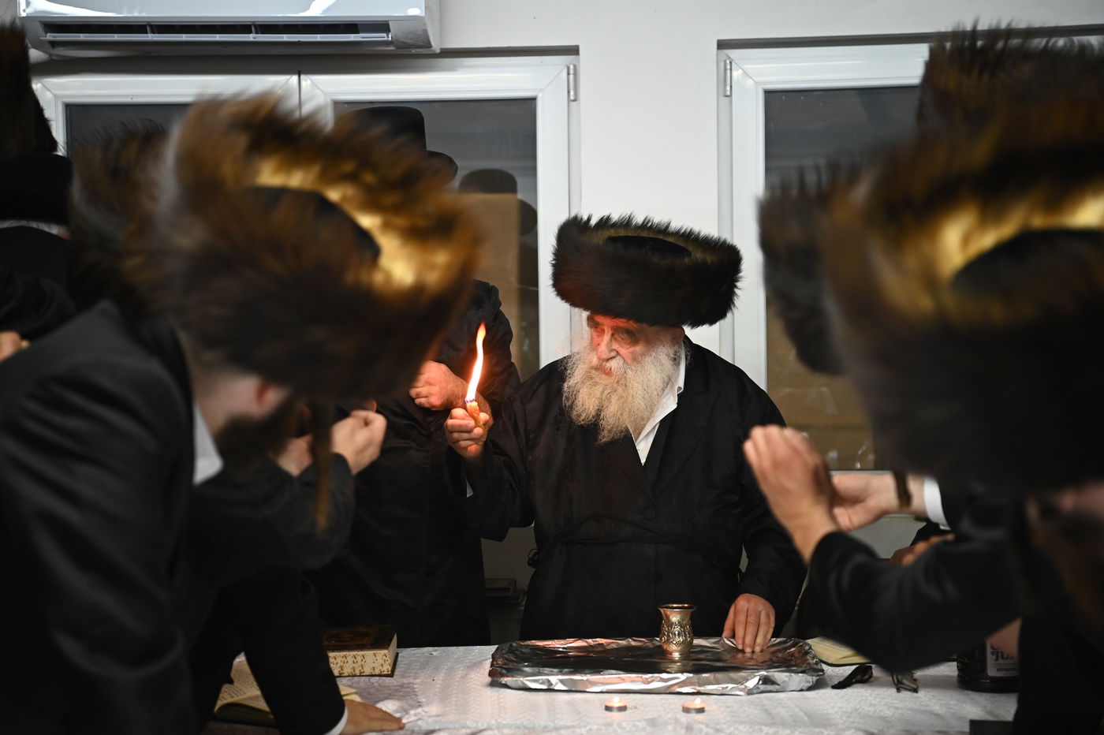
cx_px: 552
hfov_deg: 28.9
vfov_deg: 19.4
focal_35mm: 70
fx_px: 2146
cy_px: 368
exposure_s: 1/125
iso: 2000
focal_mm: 70
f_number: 2.8
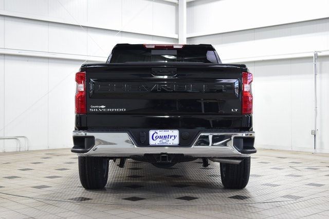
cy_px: 110
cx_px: 164
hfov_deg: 36.9
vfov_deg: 25.1
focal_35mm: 54
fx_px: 494
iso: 800
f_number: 6.3
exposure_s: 1/15
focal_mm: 36
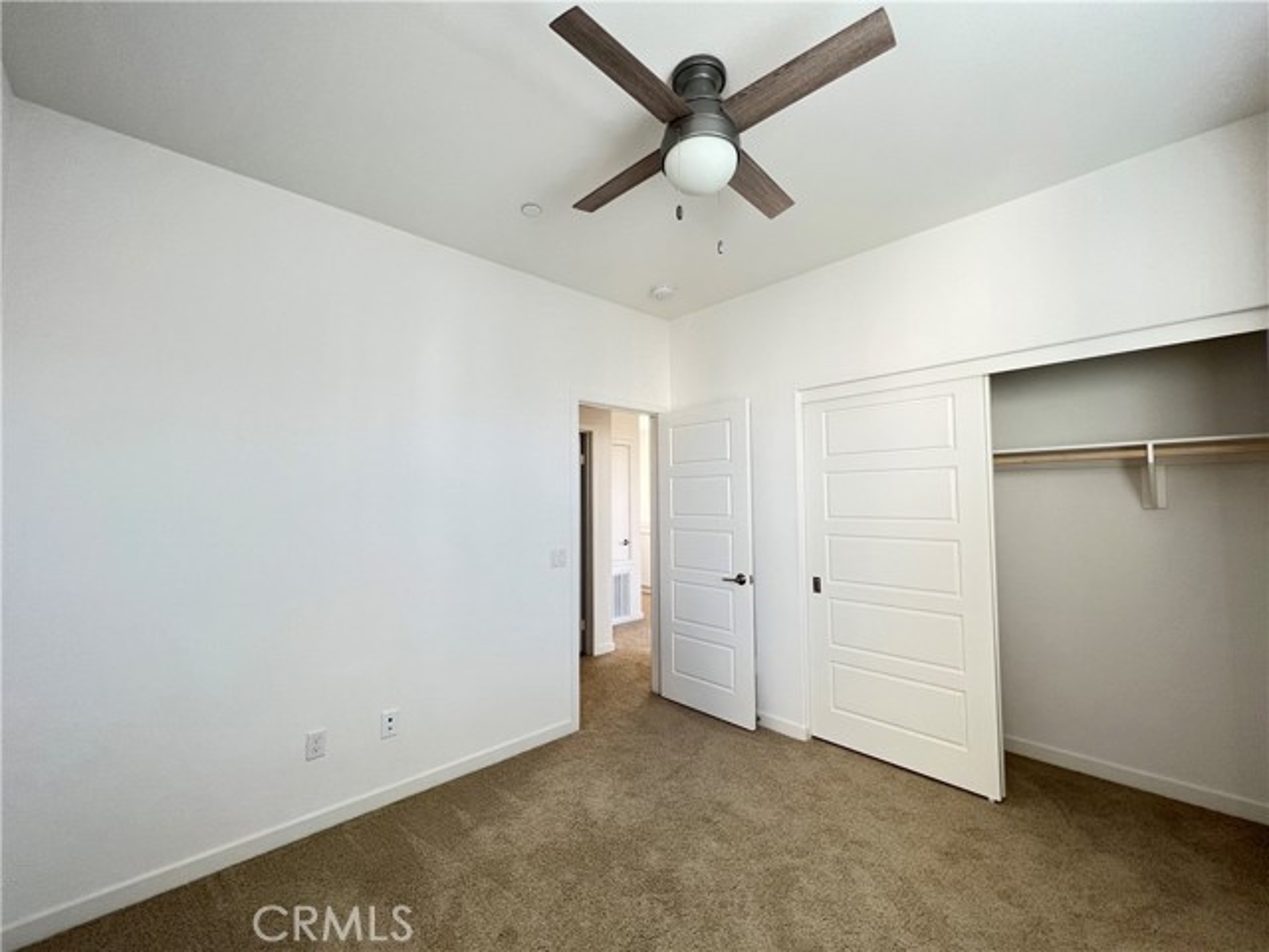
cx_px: 634
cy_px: 476
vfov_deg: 89.9
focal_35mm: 13
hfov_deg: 106.2
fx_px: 477
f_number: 1.8
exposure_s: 1/99
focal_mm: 1.57
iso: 200
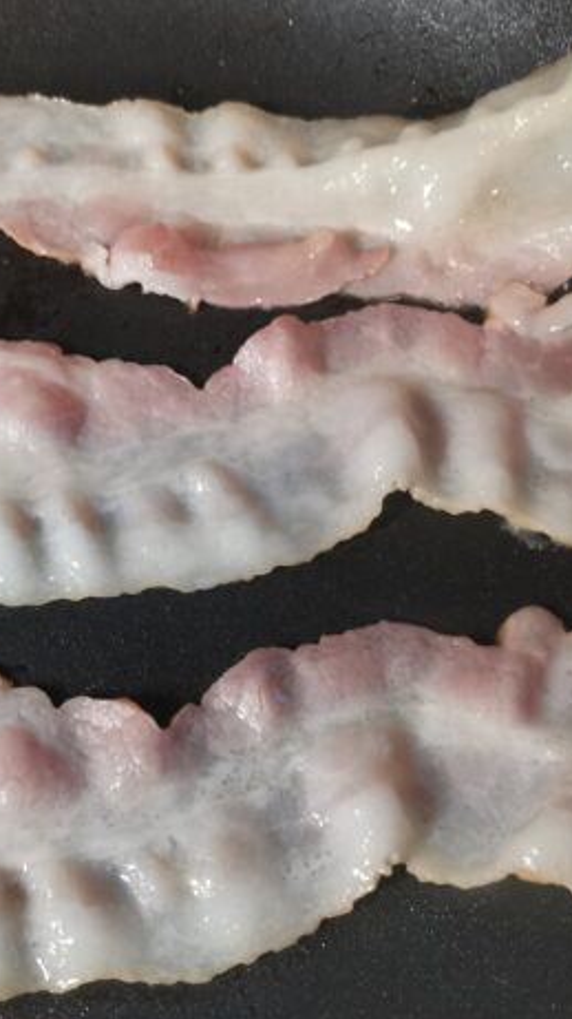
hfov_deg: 27.1
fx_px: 1161
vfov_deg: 47.4
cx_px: 102
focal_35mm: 43
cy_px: 505
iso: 200
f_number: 1.8
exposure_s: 1/36
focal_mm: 4.75
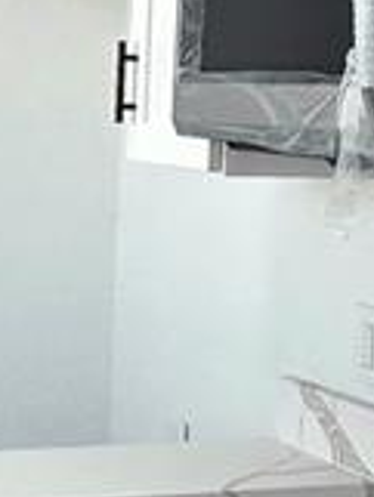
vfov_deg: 20.2
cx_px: -15
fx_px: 1396
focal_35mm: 97
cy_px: 207
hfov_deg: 15.0
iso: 100
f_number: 2.2
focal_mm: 2.2
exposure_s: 1/120
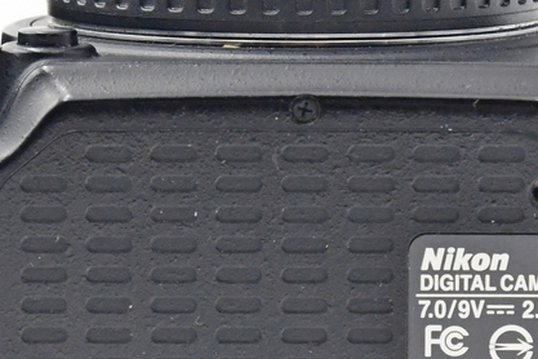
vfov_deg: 4.6
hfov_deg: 6.8
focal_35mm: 302
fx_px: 4513
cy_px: 225
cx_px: 191
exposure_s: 1/100
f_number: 8
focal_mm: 56
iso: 1600
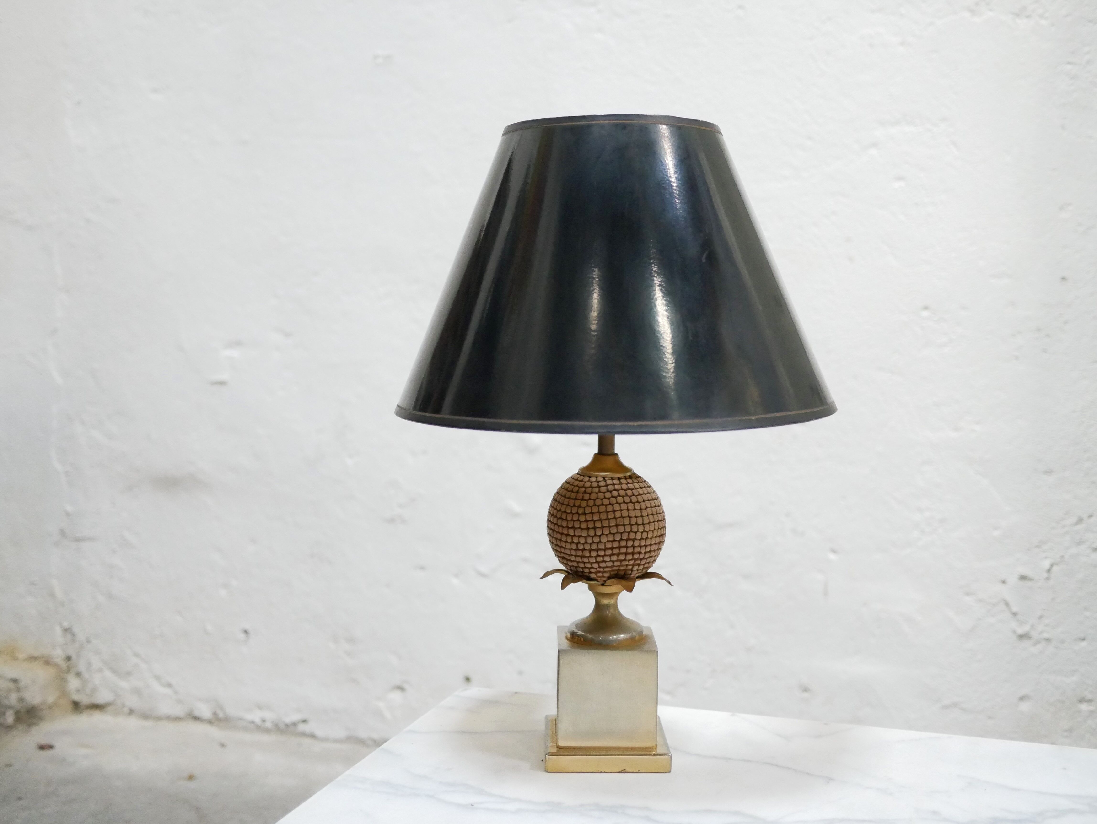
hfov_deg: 46.8
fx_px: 1268
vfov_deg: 36.0
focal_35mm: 40
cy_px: 412
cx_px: 548
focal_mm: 20
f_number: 1.7
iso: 2500
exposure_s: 1/60
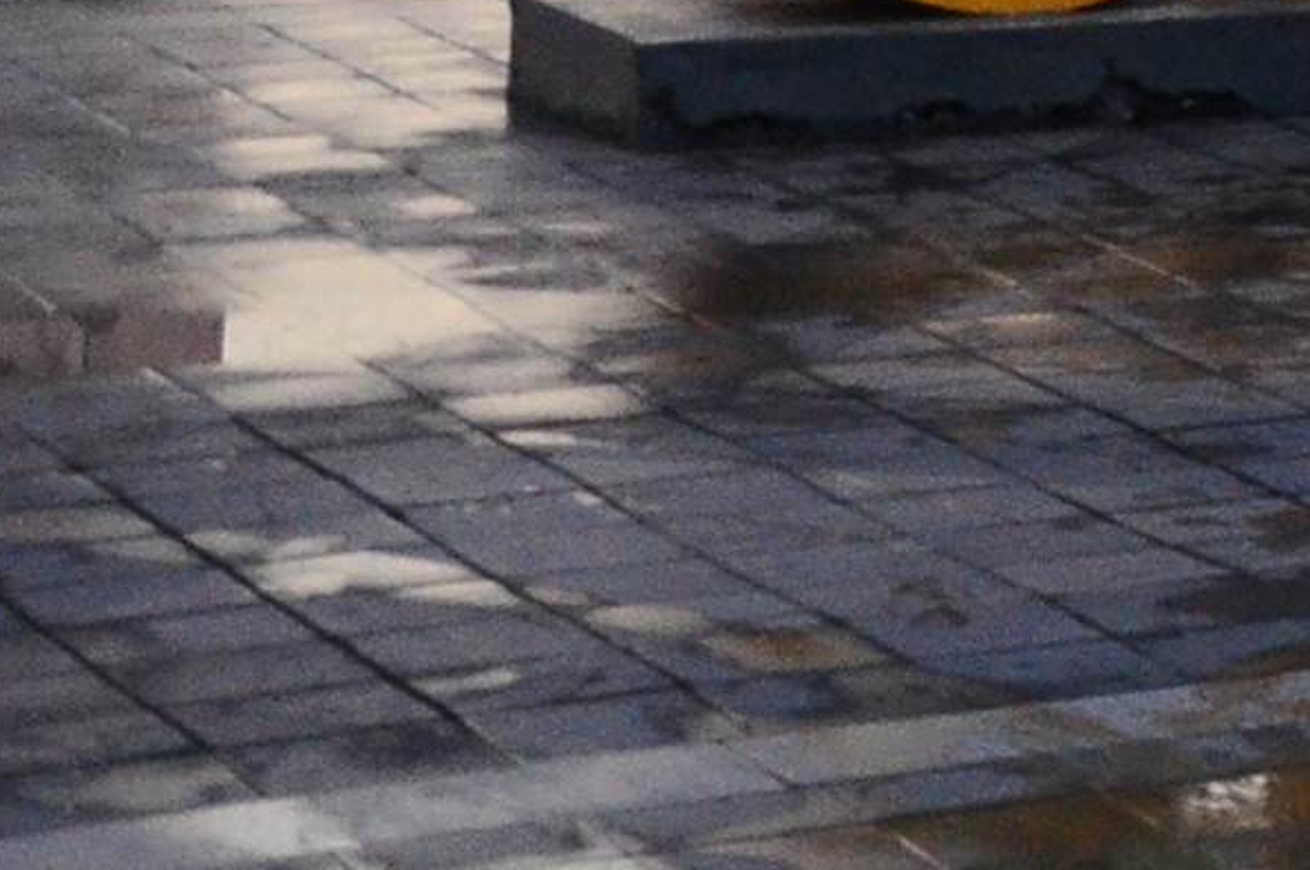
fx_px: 6506
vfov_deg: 7.2
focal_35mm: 179
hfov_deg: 9.7
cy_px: -1170
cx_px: 3521
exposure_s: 1/4000
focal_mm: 22
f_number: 5
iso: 1000
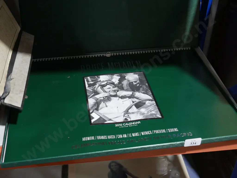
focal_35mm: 48
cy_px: 89
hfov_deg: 39.6
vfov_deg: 30.3
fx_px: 329
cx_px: 118
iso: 1000
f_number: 5.6
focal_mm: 24
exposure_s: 1/60
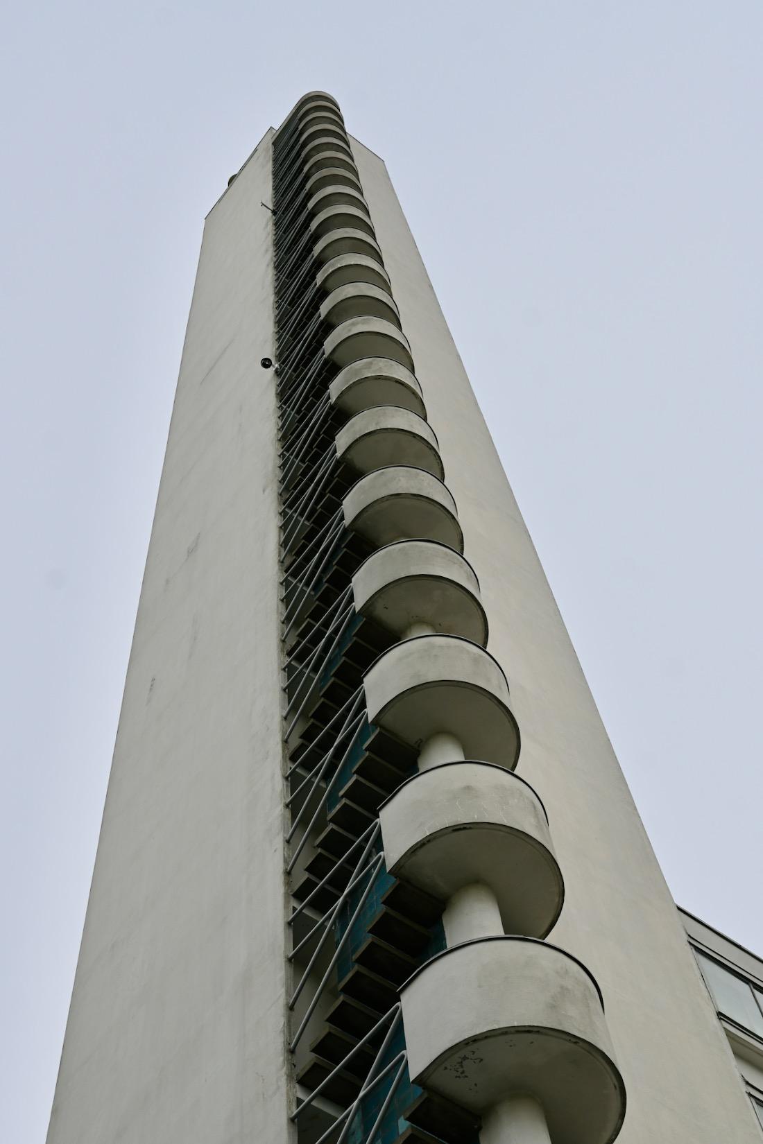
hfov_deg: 31.9
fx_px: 1335
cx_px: 382
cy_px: 572
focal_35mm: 42
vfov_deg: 46.4
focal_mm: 28
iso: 100
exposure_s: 1/400
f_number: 7.1
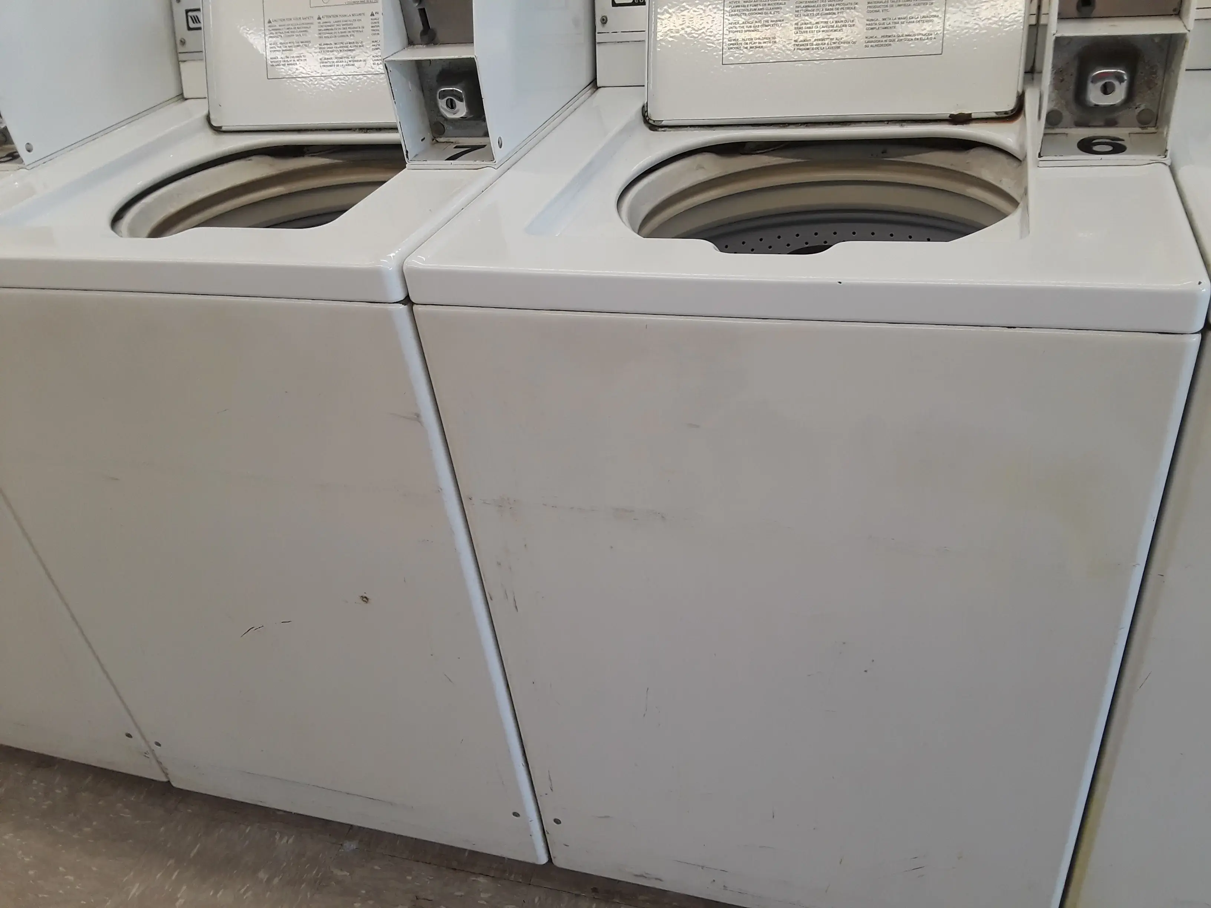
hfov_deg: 63.4
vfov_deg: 49.7
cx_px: 606
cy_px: 454
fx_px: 980
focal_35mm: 28
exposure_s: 1/60
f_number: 1.9
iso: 50
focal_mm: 2.9
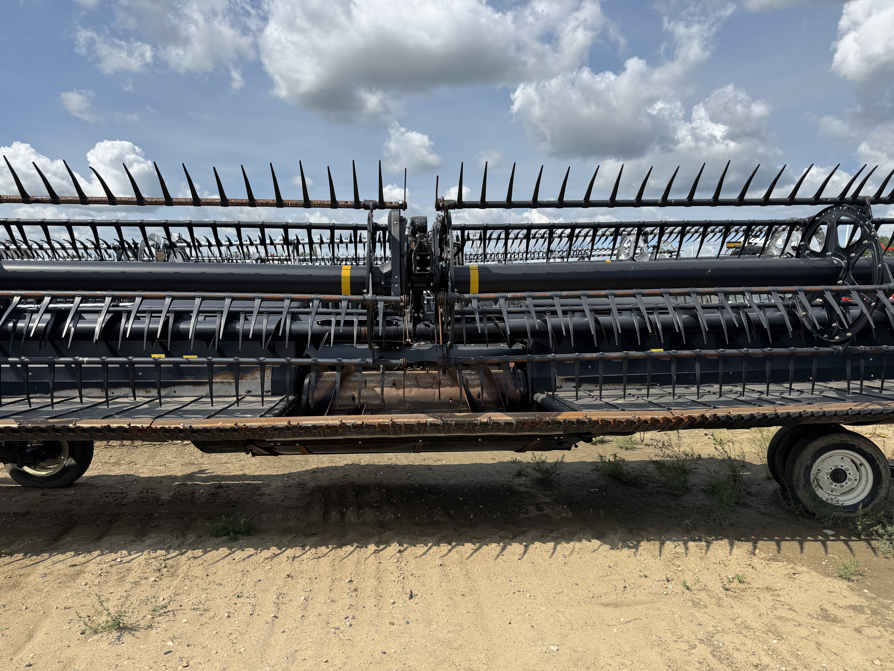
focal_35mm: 24
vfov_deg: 56.8
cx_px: 447
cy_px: 336
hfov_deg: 71.6
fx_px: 620
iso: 80
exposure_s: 1/4950
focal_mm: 6.76
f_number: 1.78
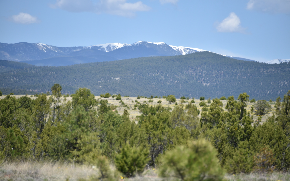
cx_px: 145
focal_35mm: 256
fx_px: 2023
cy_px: 96
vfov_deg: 5.1
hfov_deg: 8.2
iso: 100
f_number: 5.6
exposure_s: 1/500
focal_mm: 250
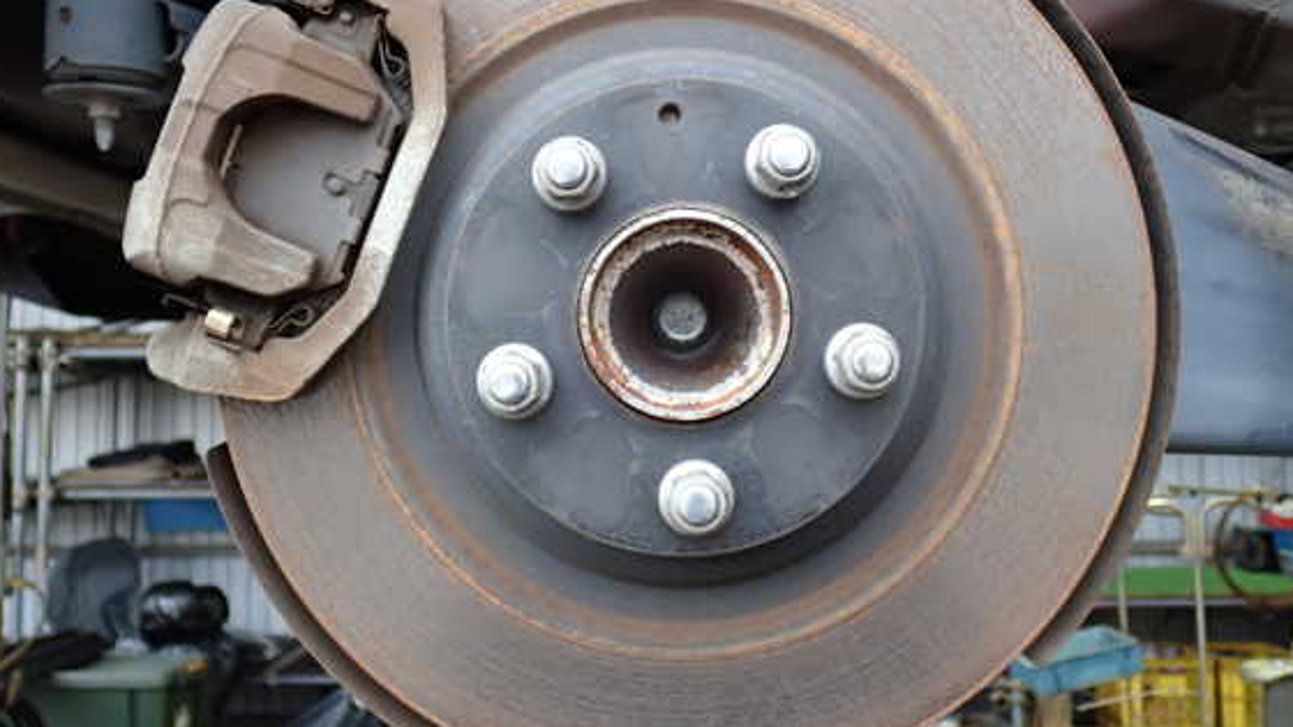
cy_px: 293
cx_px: 642
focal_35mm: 42
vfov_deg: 28.3
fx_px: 1440
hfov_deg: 48.4
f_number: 2.5
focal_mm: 6.37
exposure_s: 1/40
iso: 400
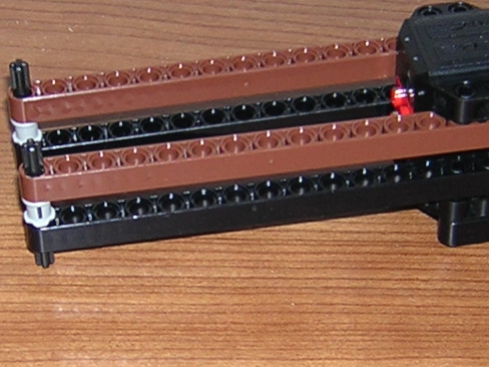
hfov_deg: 16.7
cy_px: 161
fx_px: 1667
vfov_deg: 12.6
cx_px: 178
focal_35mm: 118
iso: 100
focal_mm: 4.7
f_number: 2.6
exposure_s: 1/60.1
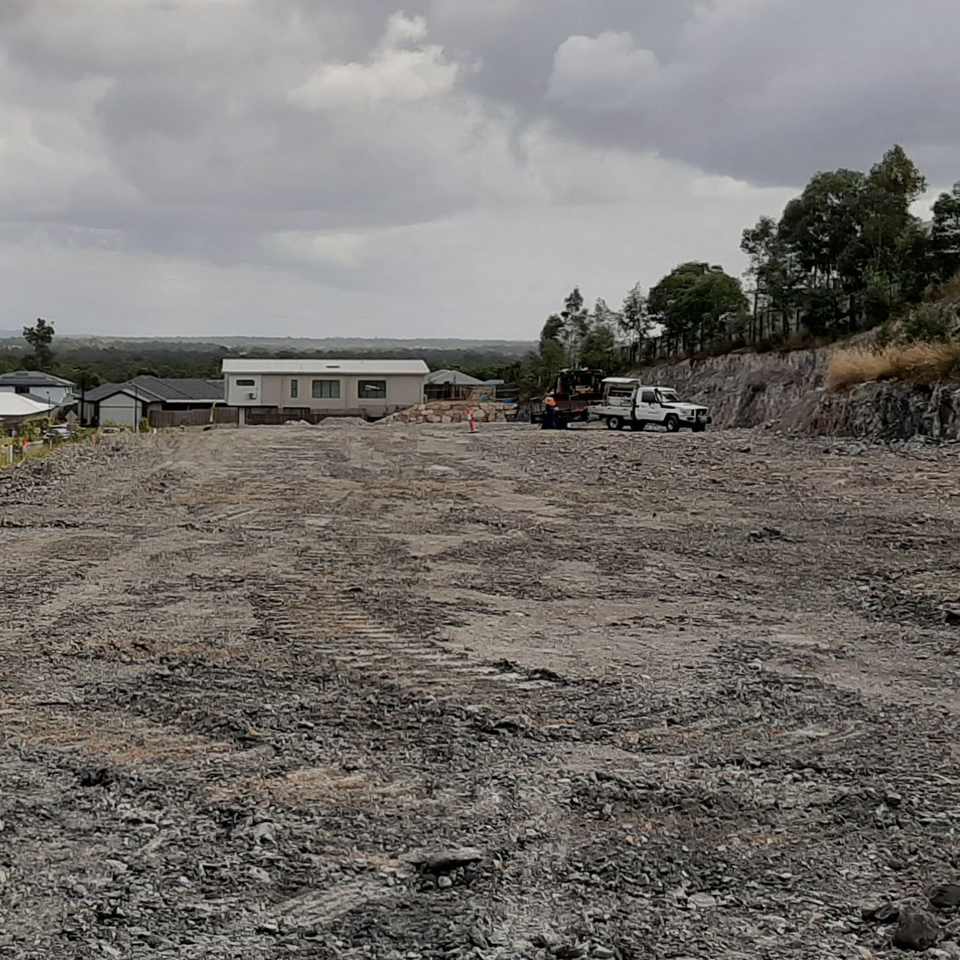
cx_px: 90
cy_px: 445
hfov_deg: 28.8
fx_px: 1788
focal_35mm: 57
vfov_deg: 30.0
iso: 40
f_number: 1.7
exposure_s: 1/3106
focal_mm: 3.93
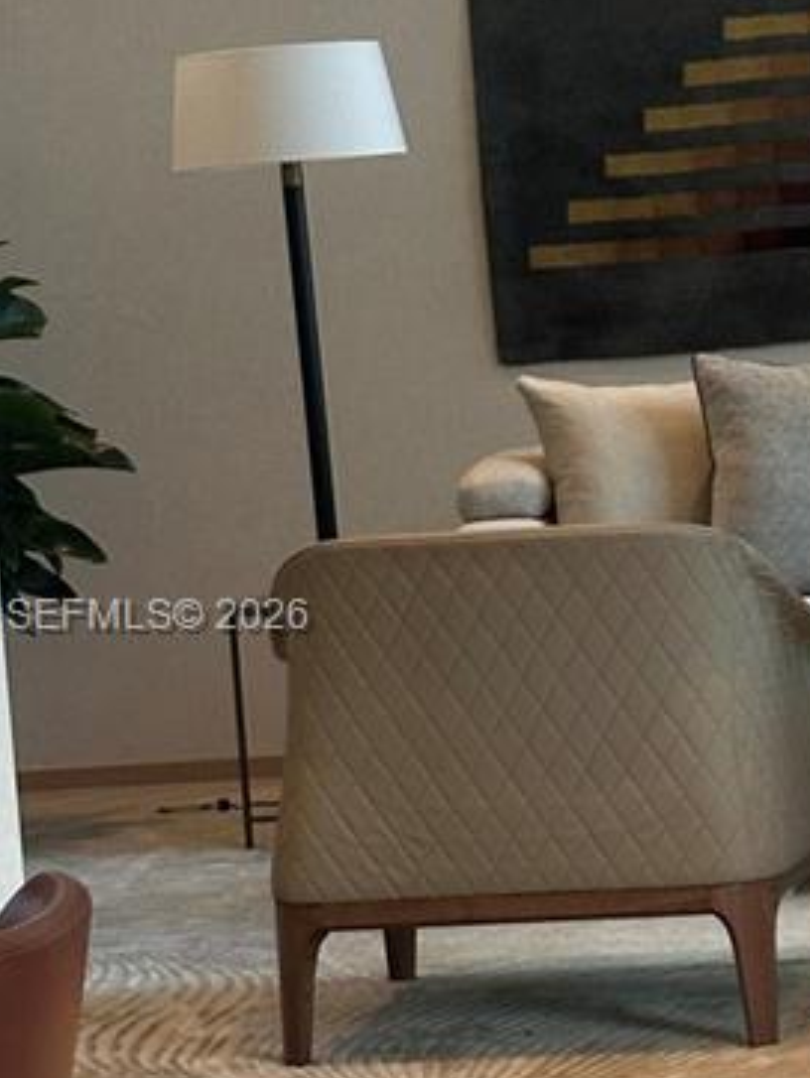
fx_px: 4955
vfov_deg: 12.4
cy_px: 619
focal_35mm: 159
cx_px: 1099
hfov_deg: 9.2
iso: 100
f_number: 1.78
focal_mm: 6.86
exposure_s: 1/60
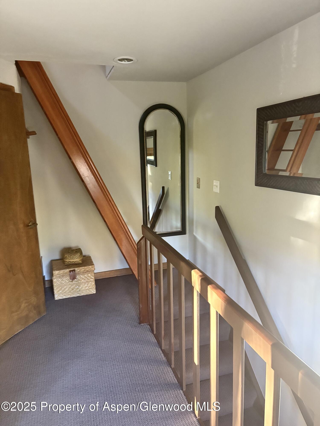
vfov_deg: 67.3
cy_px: 213
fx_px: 320
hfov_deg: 53.1
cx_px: 160
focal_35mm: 26
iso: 500
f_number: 1.6
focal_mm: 5.96
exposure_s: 1/40
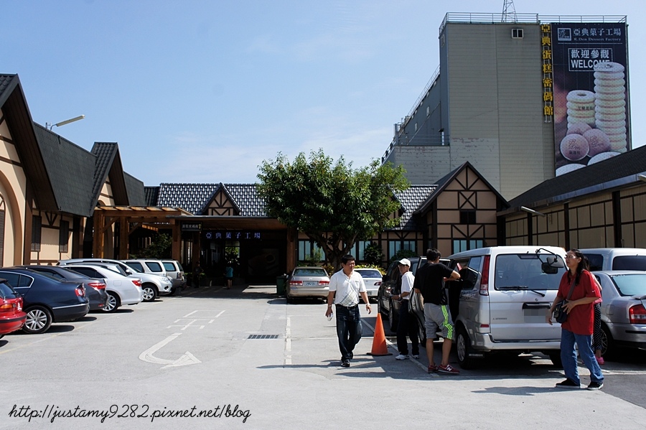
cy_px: 215
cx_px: 323
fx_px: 592
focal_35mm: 33
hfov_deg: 57.2
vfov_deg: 39.9
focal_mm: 22
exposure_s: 1/500
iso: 200
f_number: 8
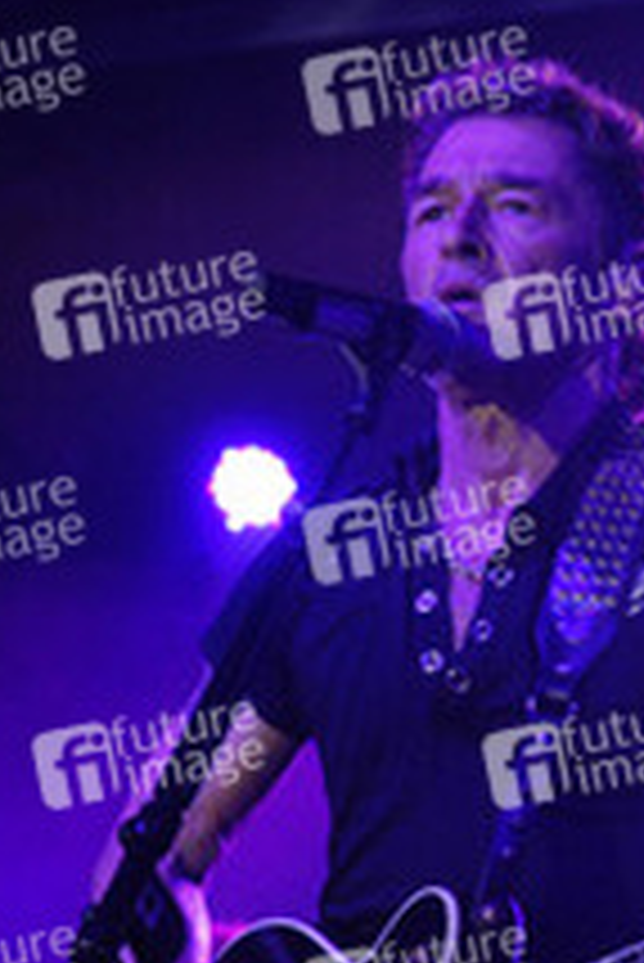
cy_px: 644
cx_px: 473
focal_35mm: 173
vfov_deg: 11.9
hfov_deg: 7.9
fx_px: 4636
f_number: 5
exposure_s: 1/60
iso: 800
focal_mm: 55
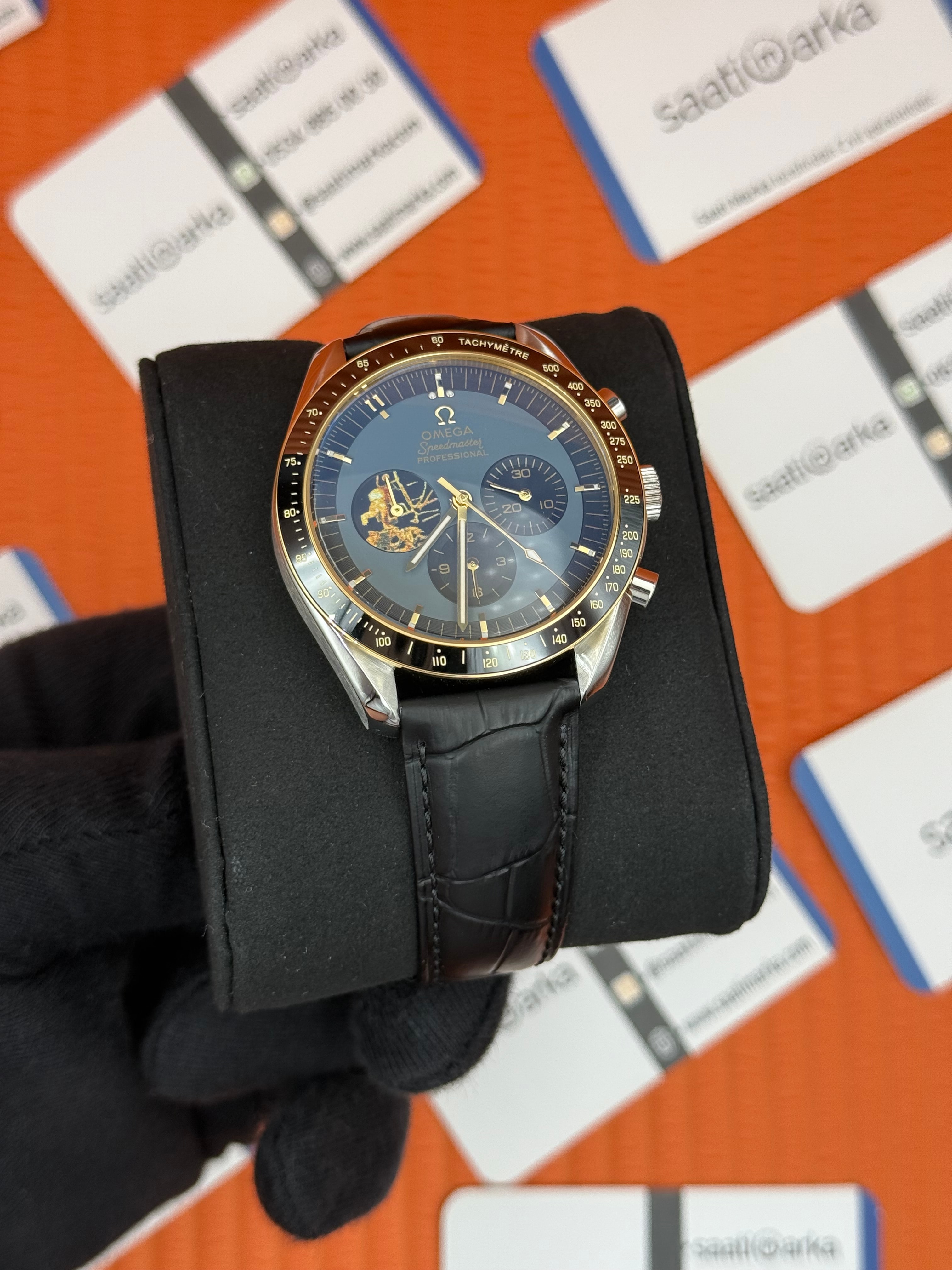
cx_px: 476
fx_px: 1760
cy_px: 635
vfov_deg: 39.7
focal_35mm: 48
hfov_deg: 30.3
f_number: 1.78
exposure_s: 1/122
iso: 50
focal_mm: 6.76
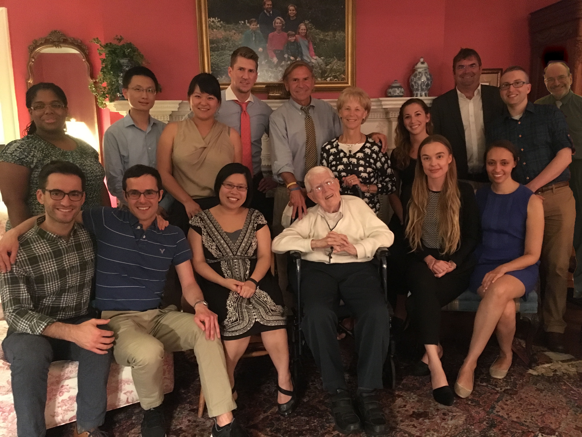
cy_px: 218
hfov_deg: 61.7
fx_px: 488
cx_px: 291
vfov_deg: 48.2
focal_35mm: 29
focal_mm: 4.15
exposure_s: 1/15
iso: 800
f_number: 2.2
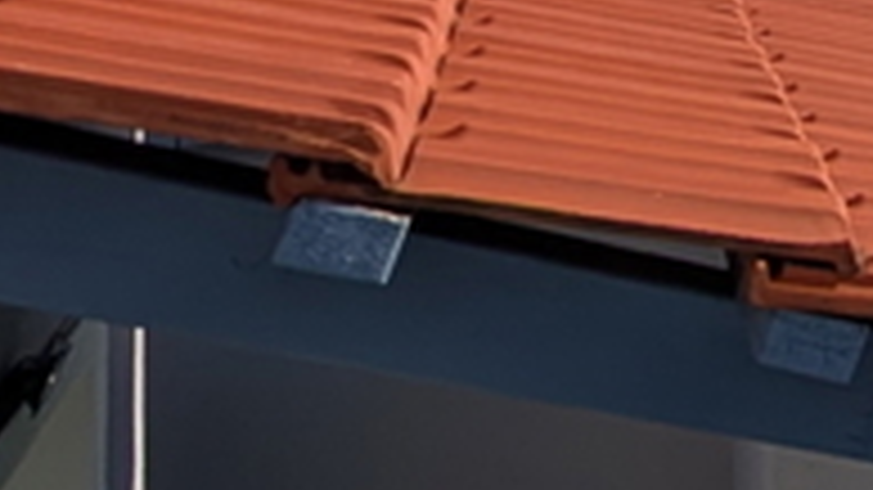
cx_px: 1606
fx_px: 1875
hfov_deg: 19.2
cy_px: -393
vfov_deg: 13.4
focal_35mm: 81
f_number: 1.7
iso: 63
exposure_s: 1/9804
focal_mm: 2.02
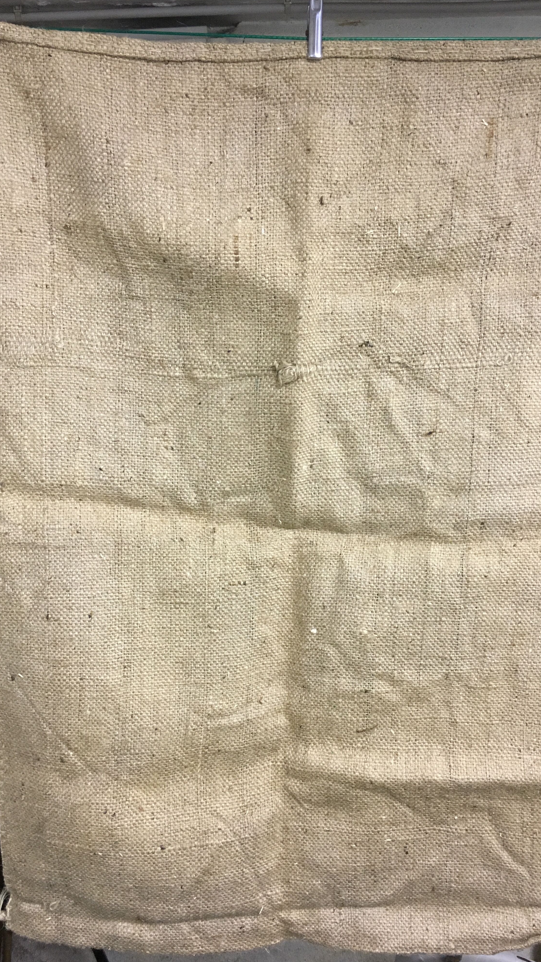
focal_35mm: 32
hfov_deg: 36.7
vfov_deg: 61.0
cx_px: 282
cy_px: 484
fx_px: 816
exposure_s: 1/33
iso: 160
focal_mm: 4.15
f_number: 2.2
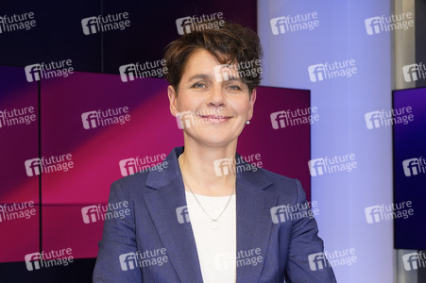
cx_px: 213
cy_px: 142
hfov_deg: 48.5
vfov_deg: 33.4
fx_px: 473
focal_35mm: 40
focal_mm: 40
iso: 2000
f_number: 5.6
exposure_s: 1/160
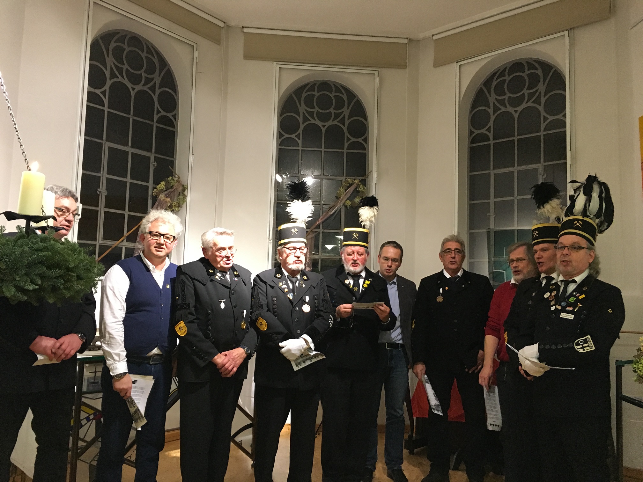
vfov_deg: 48.2
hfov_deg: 61.7
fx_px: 539
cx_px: 322
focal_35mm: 29
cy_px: 241
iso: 200
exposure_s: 1/25
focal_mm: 4.15
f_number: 2.2
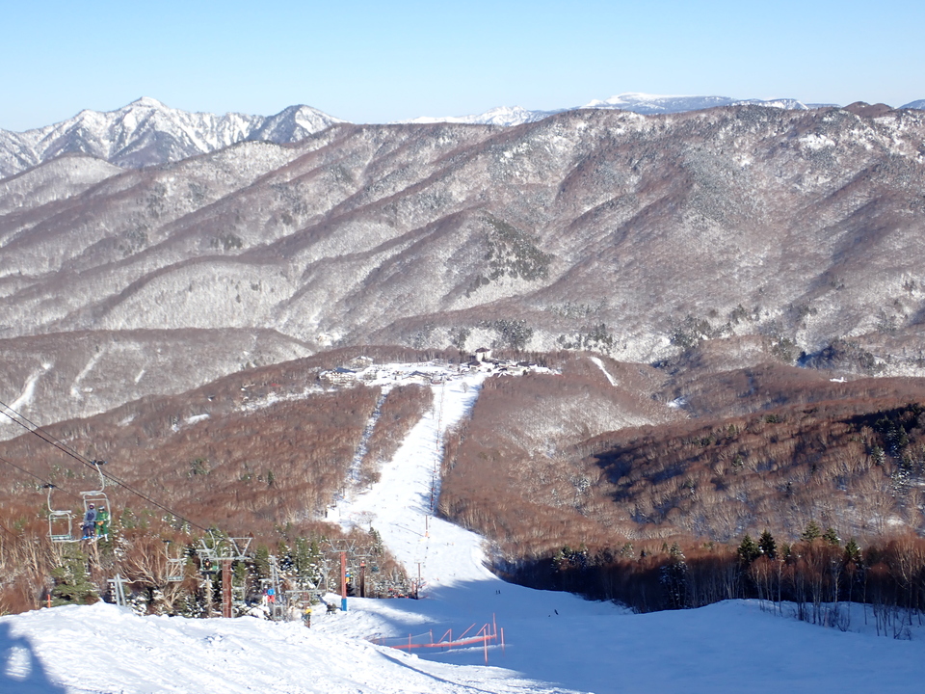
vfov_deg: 32.9
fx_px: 1176
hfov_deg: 42.9
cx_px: 462
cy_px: 347
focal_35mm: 44
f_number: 4
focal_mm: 7.84
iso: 100
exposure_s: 1/640
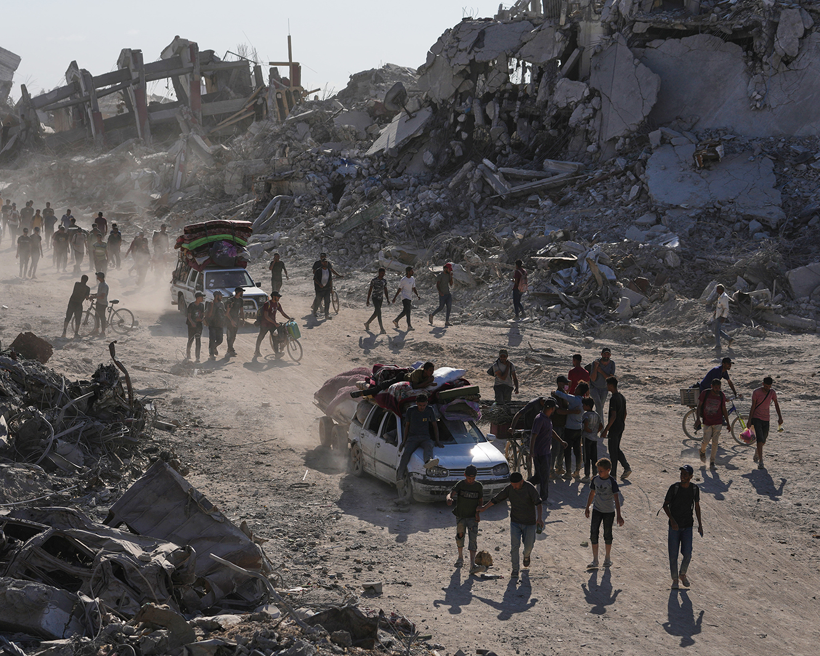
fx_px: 2136
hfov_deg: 21.7
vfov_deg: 17.5
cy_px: 328
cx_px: 351
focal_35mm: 88
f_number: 5
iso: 125
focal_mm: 78
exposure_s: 1/4000
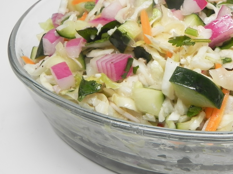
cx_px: 167
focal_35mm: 51
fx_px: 343
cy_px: 80
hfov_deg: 36.8
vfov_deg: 28.5
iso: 160
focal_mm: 5.9
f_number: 2.8
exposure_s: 1/50.5
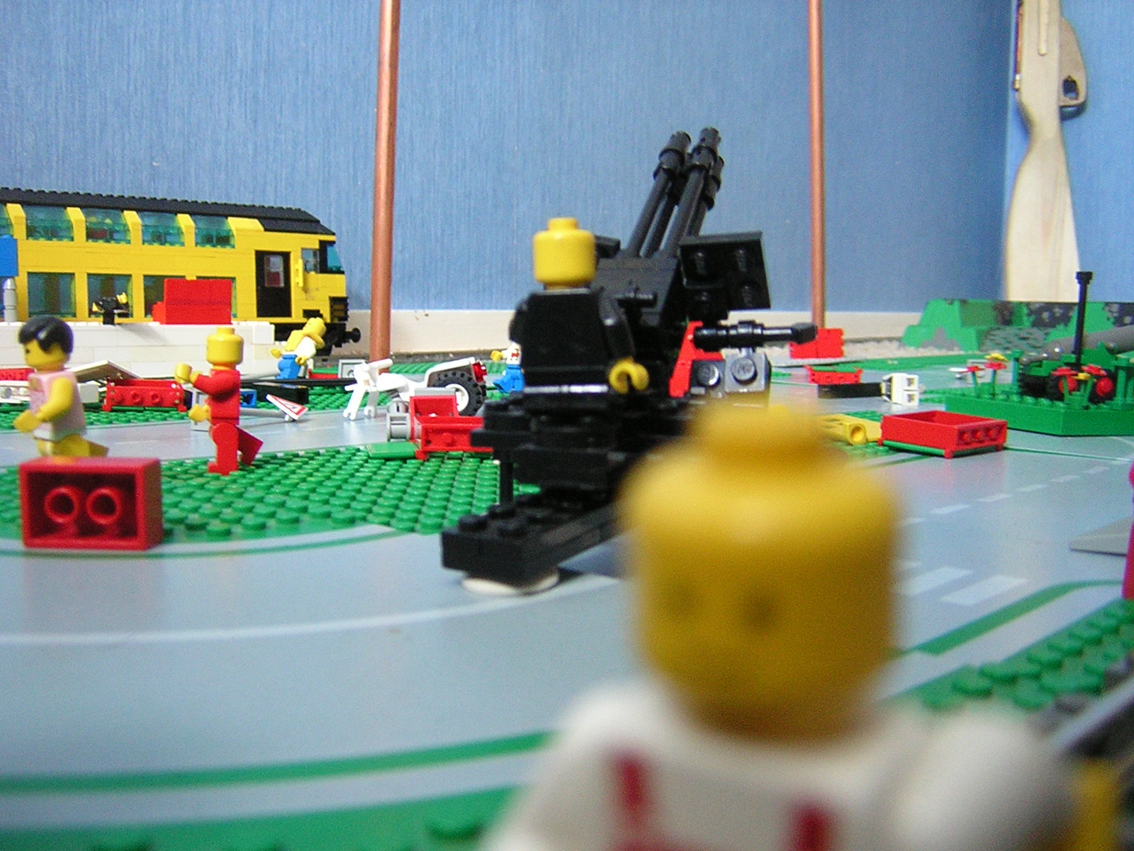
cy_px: 426
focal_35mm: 36
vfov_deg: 39.7
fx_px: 1179
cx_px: 567
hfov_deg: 51.4
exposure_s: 1/3
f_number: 2.6
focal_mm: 4.7
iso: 400
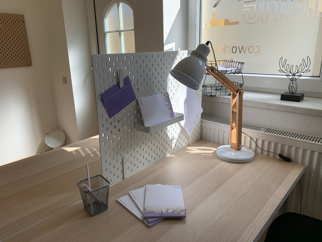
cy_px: 121
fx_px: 242
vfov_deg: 53.1
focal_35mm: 26
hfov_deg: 67.3
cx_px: 161
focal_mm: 4.25
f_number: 1.8
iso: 25
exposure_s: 1/552
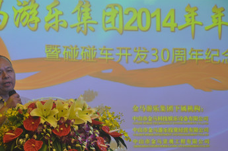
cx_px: 70
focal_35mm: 185
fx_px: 1168
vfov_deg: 7.4
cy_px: 104
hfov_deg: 11.1
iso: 800
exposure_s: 1/30
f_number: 5.6
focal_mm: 85
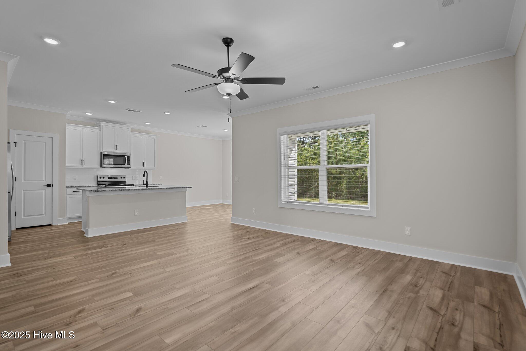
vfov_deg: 73.7
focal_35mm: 16
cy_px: 176
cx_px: 263
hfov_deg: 96.7
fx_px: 234
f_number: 4
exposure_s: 1/20
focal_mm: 16
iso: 320
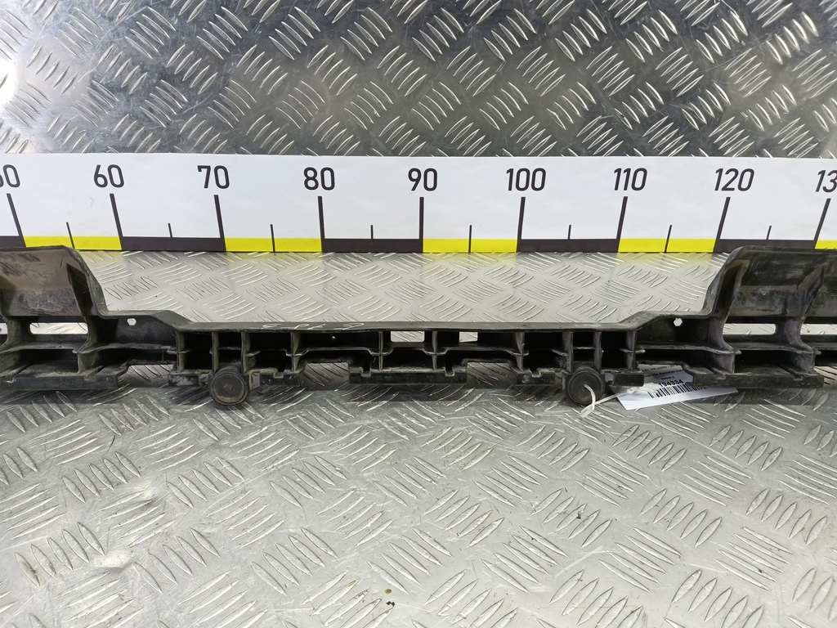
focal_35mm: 23
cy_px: 314
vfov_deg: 58.9
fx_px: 556
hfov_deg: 73.9
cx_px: 418
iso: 173
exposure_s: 1/50
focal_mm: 4.11
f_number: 1.6
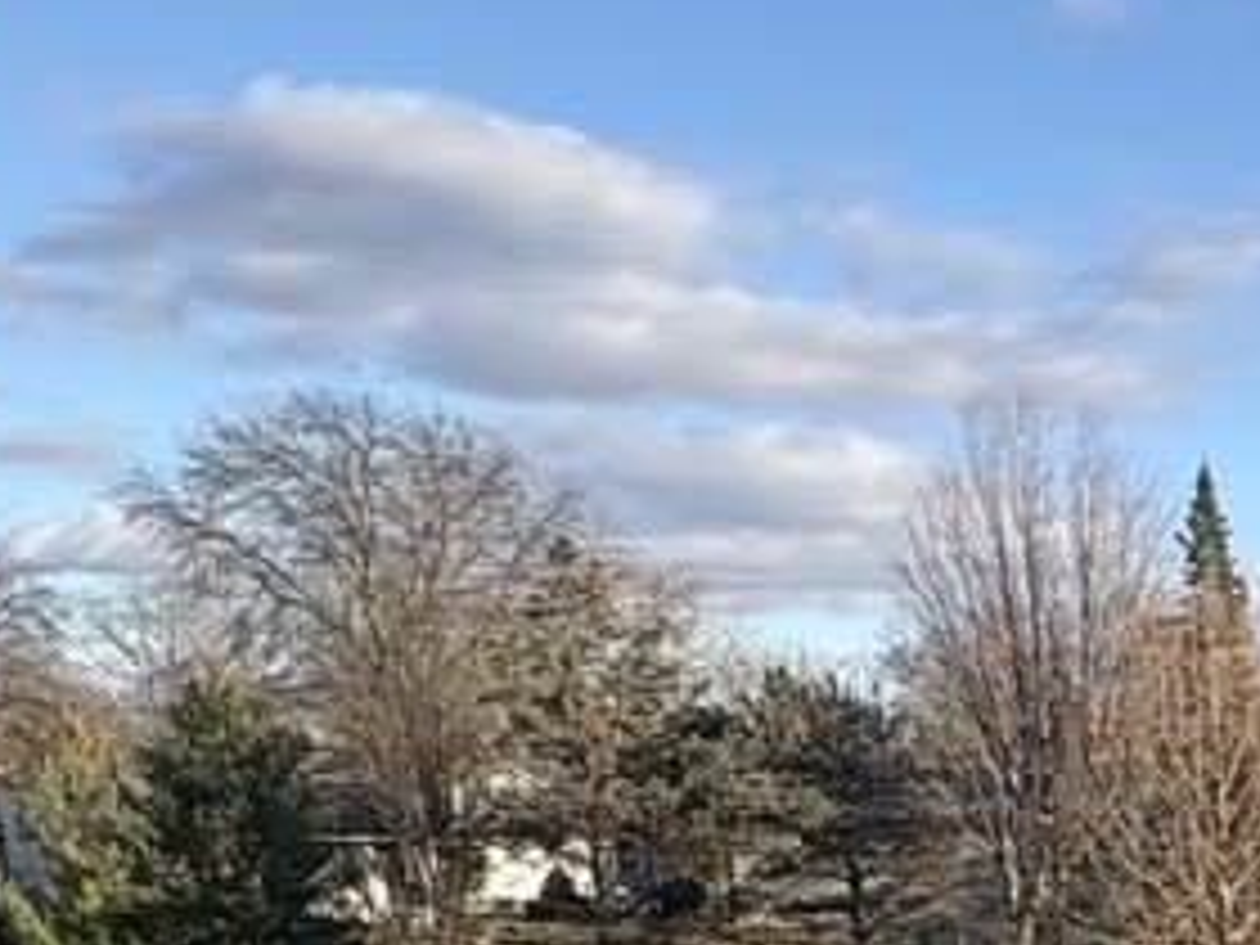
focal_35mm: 72
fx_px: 2621
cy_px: 1440
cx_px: 1953
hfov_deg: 21.9
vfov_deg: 18.1
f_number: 2.2
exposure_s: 1/787
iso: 40
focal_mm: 2.22
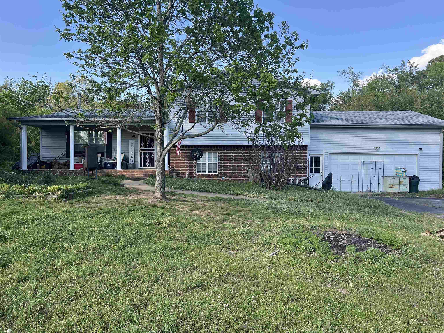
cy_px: 166
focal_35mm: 26
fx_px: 333
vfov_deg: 53.1
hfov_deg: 67.3
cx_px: 222
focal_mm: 5.7
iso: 50
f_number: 1.5
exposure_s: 1/859
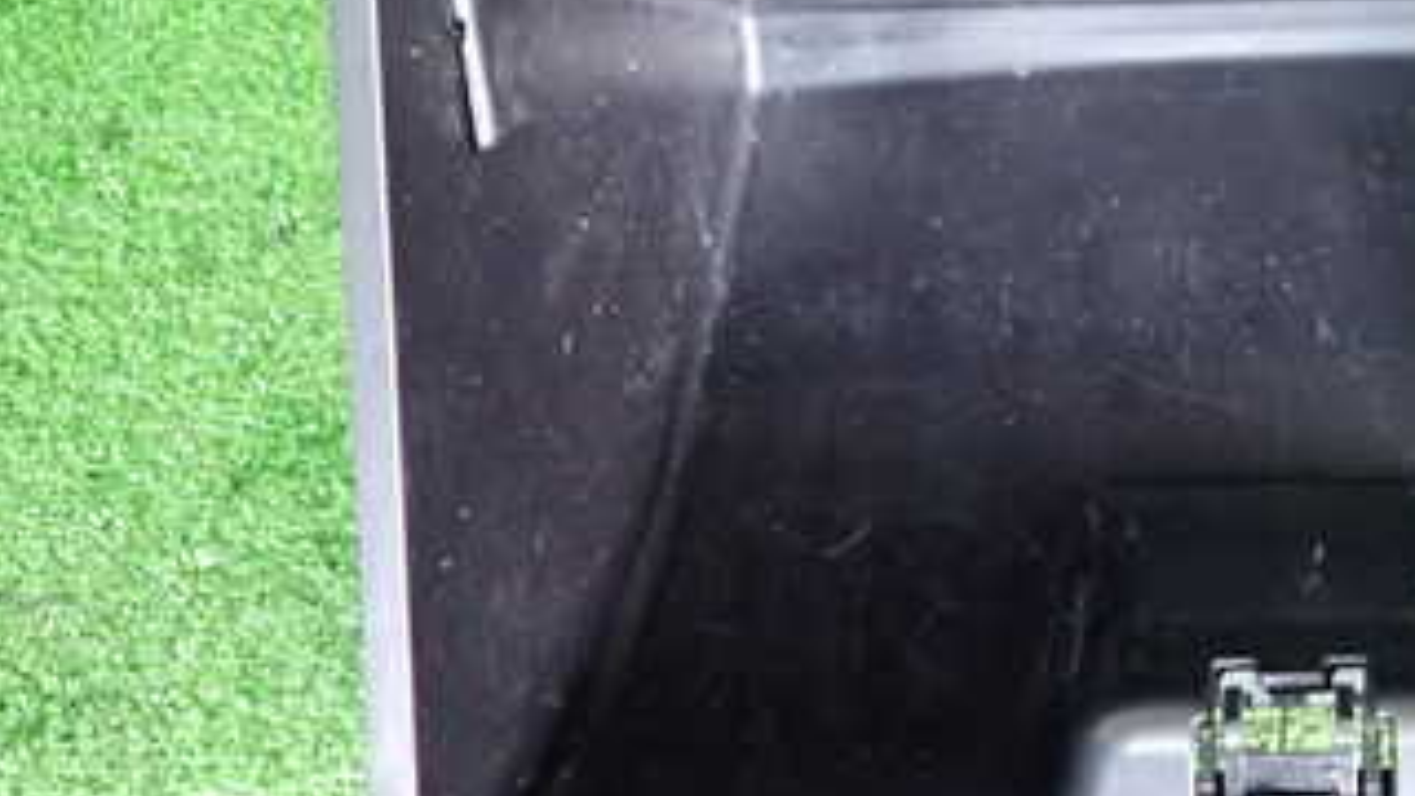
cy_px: 394
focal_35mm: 51
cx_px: 1172
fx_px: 1914
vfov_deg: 23.5
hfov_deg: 38.7
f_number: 2
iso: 500
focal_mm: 4.5
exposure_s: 1/30
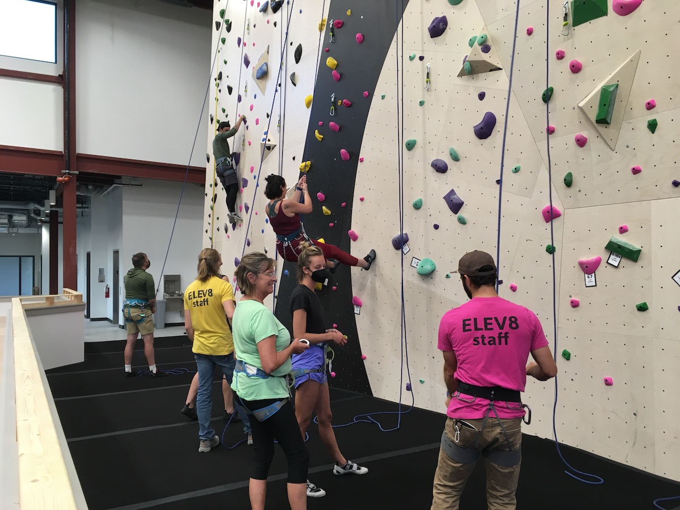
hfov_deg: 61.7
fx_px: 570
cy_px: 255
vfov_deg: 48.2
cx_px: 340
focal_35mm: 29
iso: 50
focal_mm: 4.15
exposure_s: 1/30
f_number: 2.2
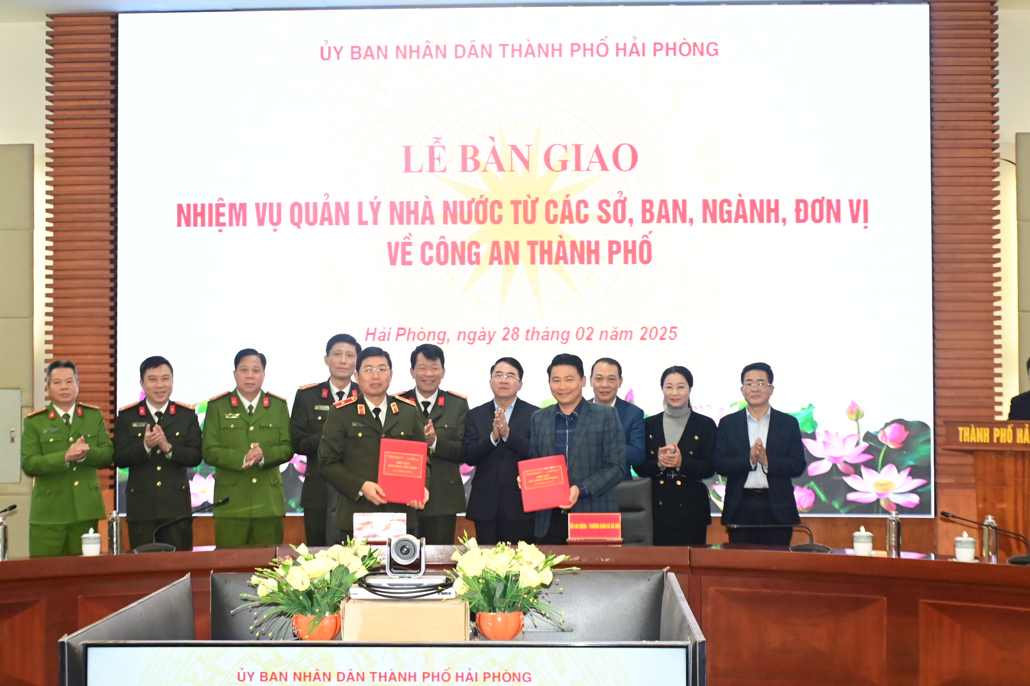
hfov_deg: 31.9
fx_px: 1802
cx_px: 515
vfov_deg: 21.6
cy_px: 343
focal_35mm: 63
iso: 2500
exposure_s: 1/200
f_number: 4.5
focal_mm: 42
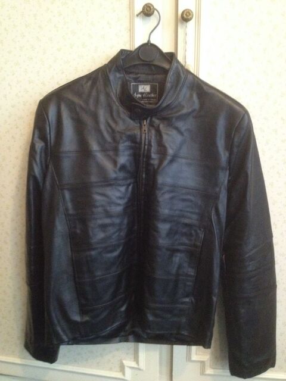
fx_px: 386
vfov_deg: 52.6
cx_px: 143
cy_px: 190
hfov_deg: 40.7
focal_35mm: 35
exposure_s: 1/15
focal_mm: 4.28
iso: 800
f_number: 2.4
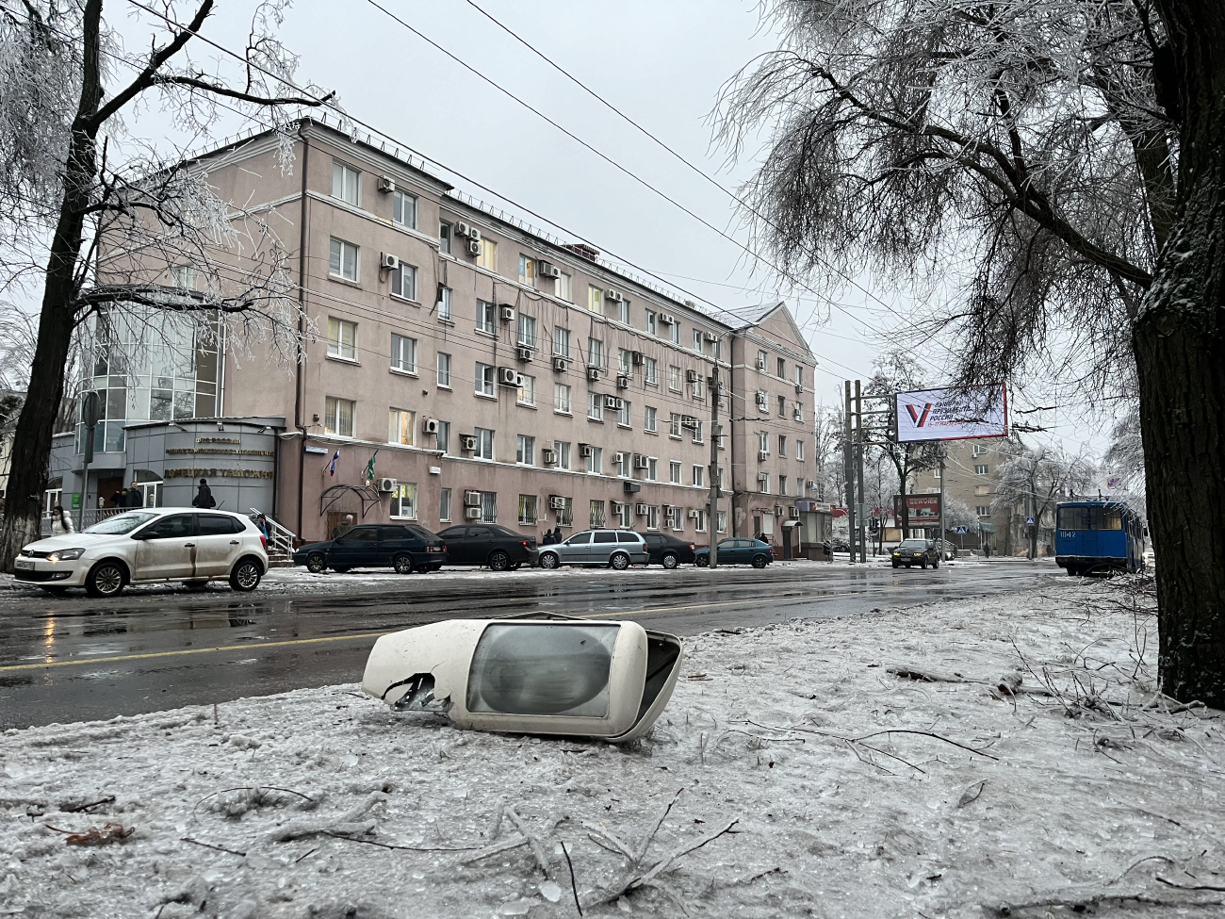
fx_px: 920
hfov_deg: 67.3
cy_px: 460
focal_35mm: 26
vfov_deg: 53.1
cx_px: 612
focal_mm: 5.1
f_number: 1.6
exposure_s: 1/60
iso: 160
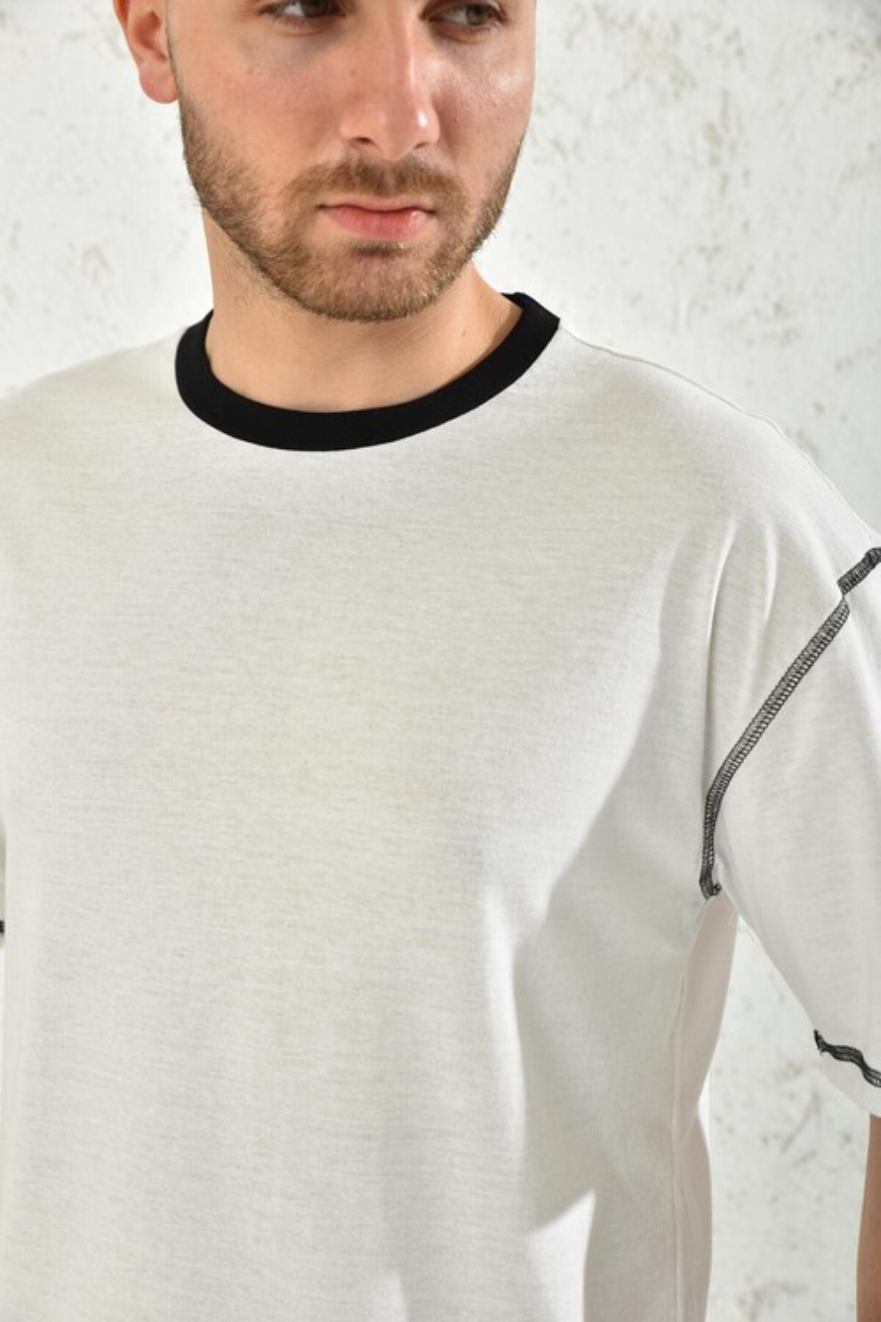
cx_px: 440
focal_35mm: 52
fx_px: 1909
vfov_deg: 38.2
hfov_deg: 26.0
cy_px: 661
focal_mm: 52
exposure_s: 1/160
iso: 100
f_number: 7.1
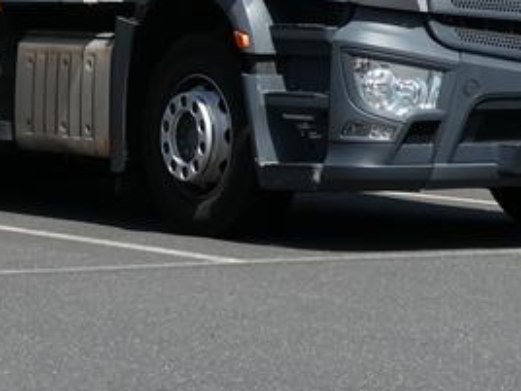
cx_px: 99
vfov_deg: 8.1
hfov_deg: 10.8
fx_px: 2739
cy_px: -86
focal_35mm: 182
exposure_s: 1/500
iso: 80
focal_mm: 10.9
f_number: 4.3
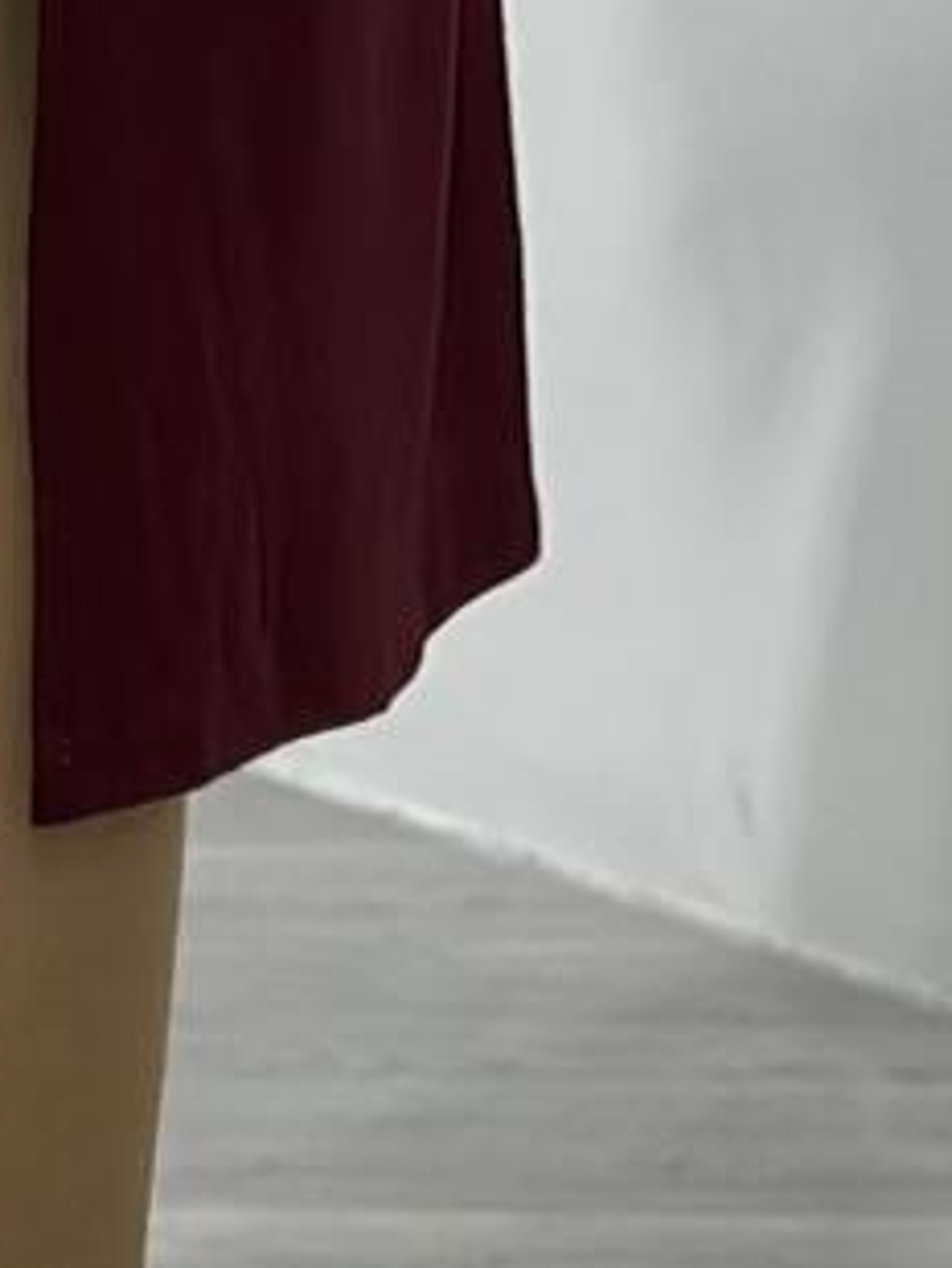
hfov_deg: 4.7
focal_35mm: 318
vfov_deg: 6.0
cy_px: -1428
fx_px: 11653
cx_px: 1120
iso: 80
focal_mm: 6.86
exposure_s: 1/406
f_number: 1.78
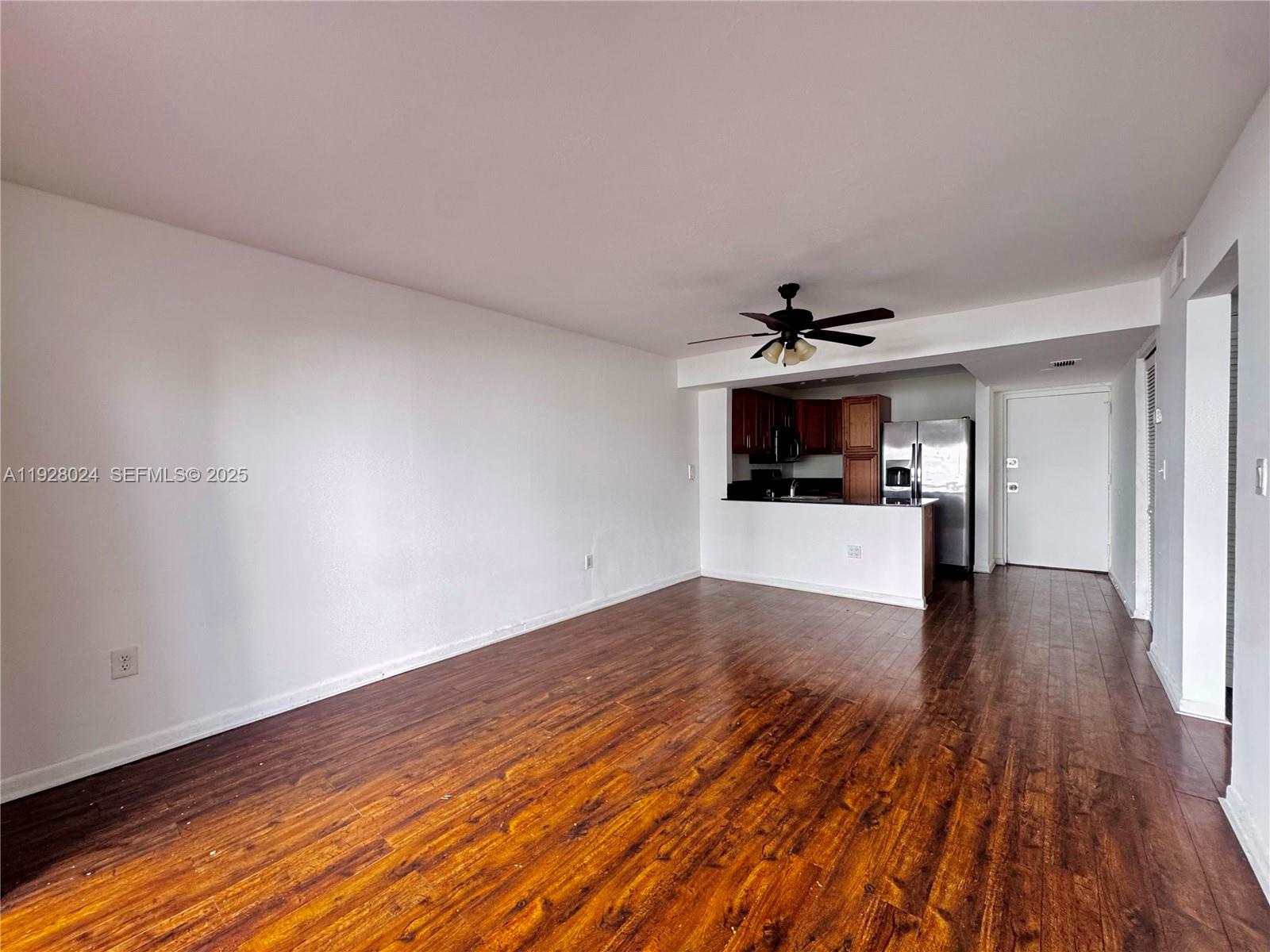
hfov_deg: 102.1
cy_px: 476
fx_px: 514
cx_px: 635
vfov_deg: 85.7
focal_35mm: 14
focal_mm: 2.22
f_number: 2.2
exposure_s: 1/99
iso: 250
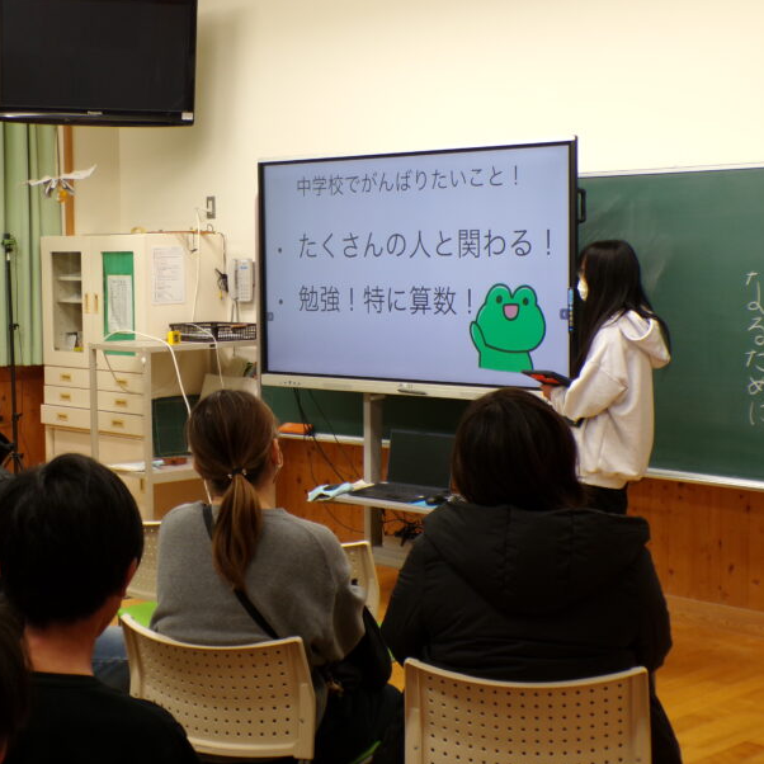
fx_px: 1473
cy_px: 386
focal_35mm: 59
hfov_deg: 29.0
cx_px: 326
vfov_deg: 29.1
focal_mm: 8.7
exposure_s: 1/34
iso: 169
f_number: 3.5
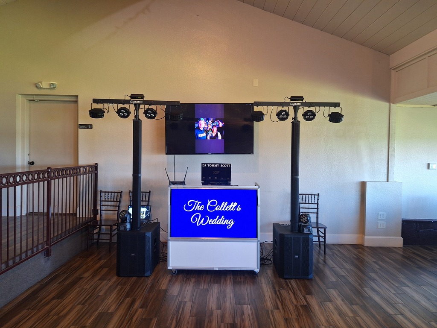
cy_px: 164
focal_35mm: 23
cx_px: 218
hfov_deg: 73.9
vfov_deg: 58.9
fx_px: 290
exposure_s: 1/40
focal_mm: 5.54
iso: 160
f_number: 1.8
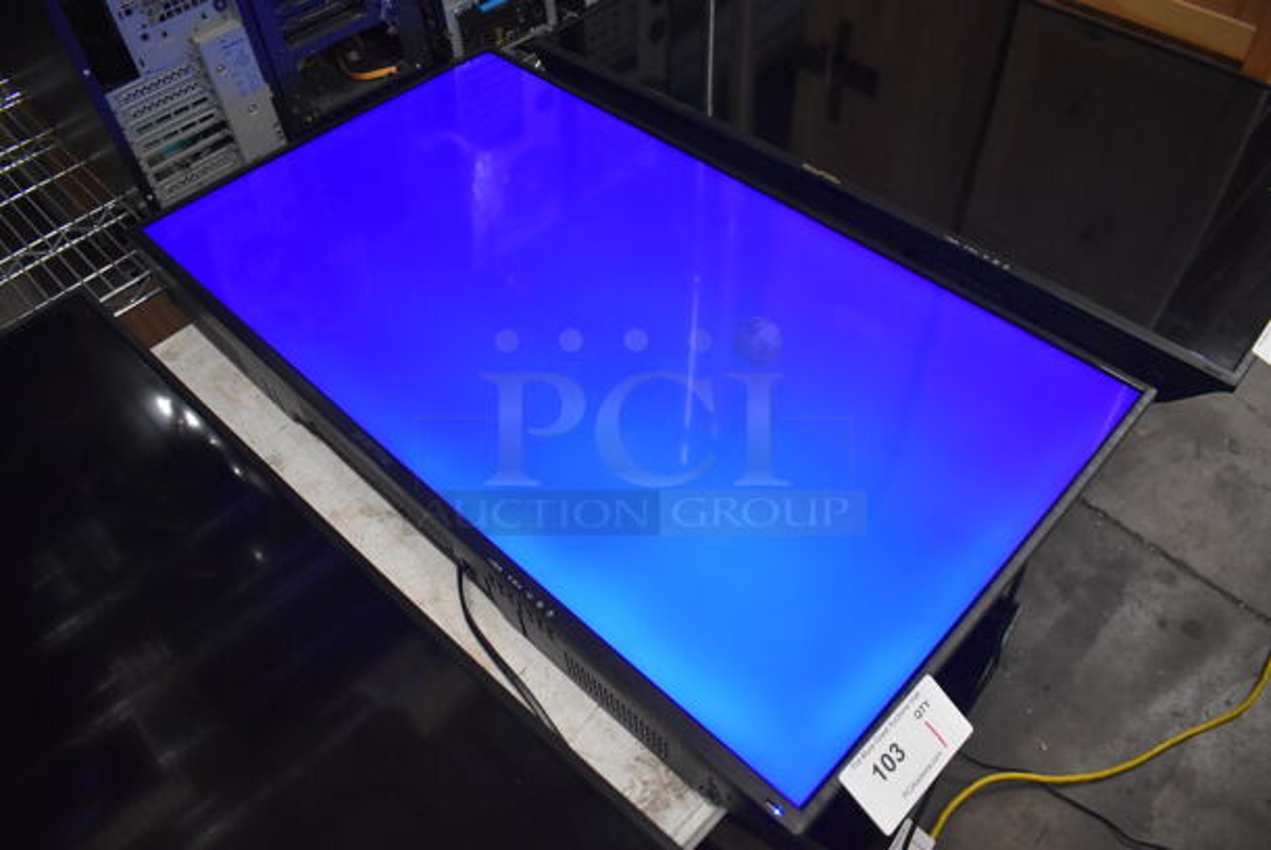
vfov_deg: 48.0
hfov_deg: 67.3
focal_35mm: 27
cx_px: 636
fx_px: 954
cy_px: 425
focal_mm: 18
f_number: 3.5
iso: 2200
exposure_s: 1/125
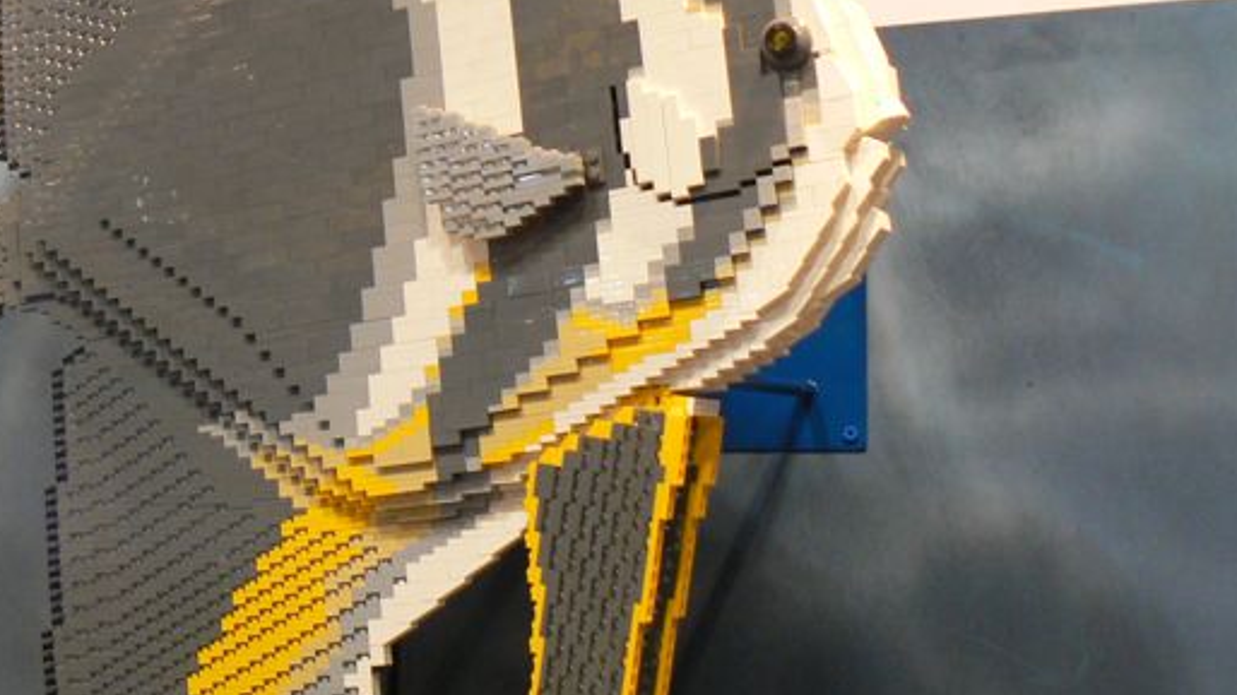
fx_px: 2001
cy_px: 310
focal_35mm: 61
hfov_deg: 33.9
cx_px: 368
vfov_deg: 19.7
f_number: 2.8
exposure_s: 1/30
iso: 200
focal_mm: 6
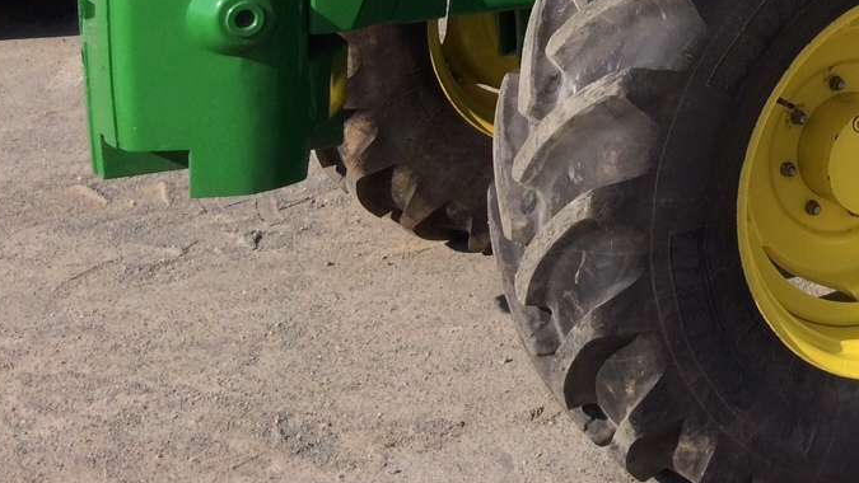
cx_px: 1003
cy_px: -234
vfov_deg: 14.3
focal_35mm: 79
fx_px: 1800
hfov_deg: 24.6
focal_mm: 4.12
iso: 40
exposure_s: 1/2160
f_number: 2.2
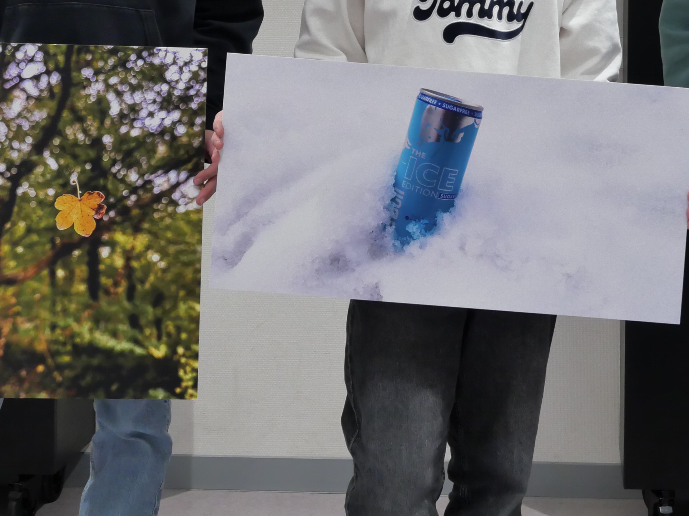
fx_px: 1871
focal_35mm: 94
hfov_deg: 20.8
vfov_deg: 15.5
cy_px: 25
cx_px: 473
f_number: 5.6
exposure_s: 1/60
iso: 1250
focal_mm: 20
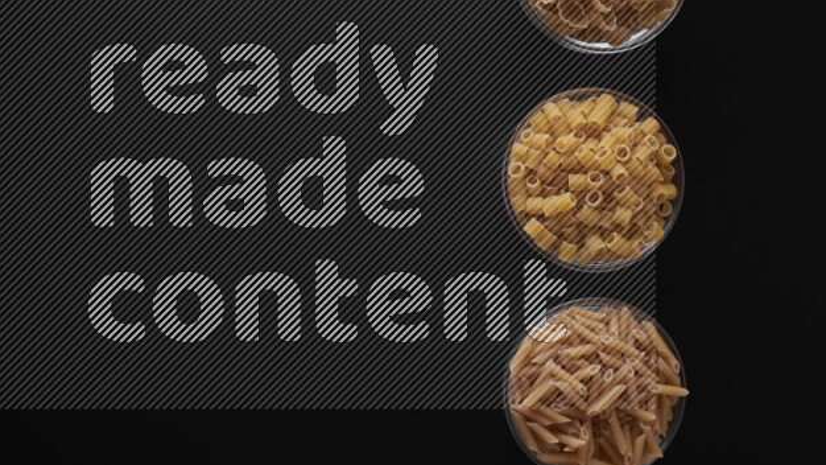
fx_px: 1467
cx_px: 326
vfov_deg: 18.0
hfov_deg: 31.3
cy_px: 182
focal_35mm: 67
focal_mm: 50
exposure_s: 1/100
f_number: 8
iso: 100
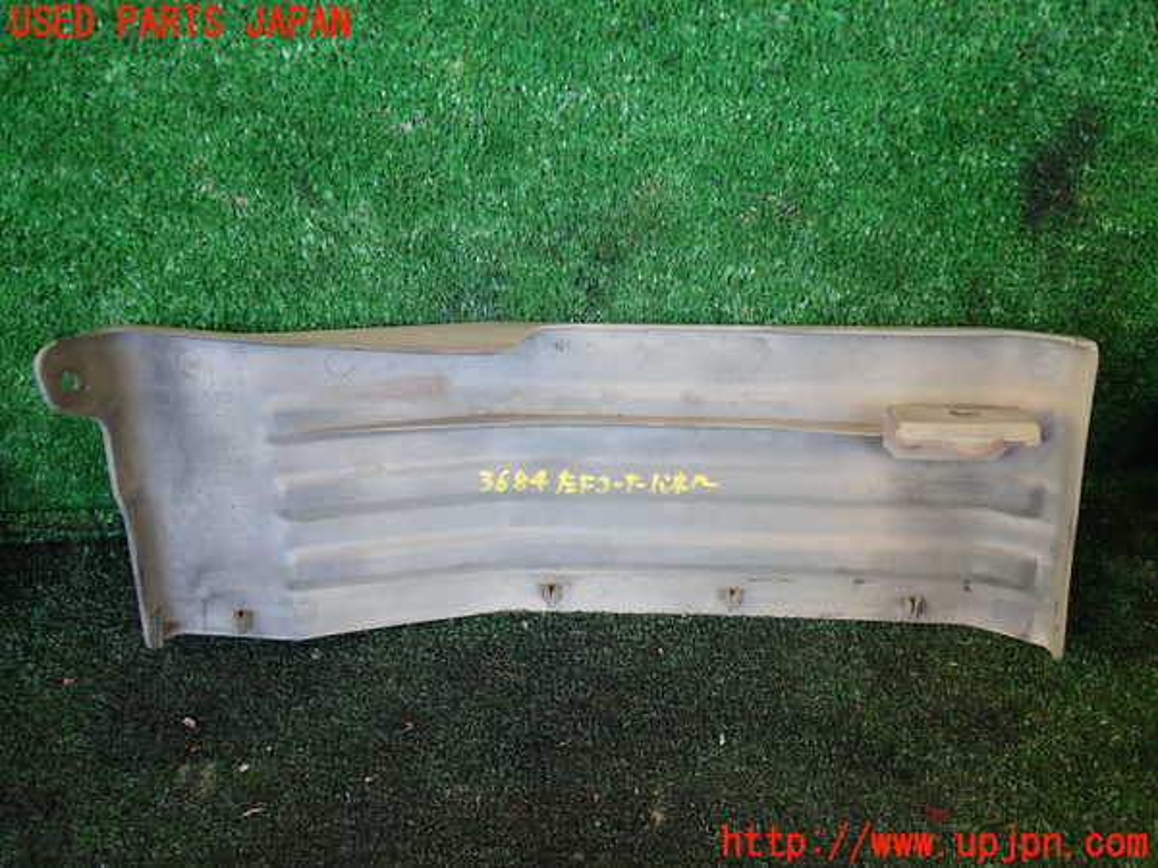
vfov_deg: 46.8
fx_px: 1004
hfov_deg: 60.0
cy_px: 434
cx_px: 579
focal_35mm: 30
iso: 160
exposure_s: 1/60
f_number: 2.3
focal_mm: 5.4
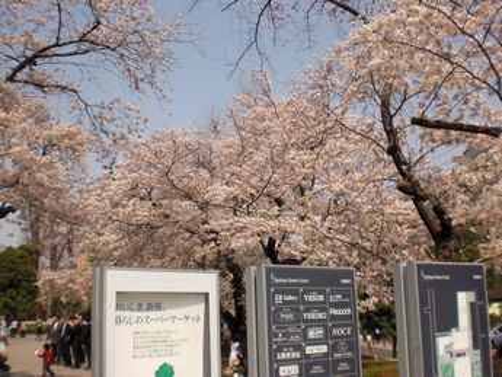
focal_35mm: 38
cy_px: 188
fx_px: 551
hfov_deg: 49.0
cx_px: 251
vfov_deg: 37.7
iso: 64
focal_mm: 6.3
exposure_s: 1/320
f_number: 5.6
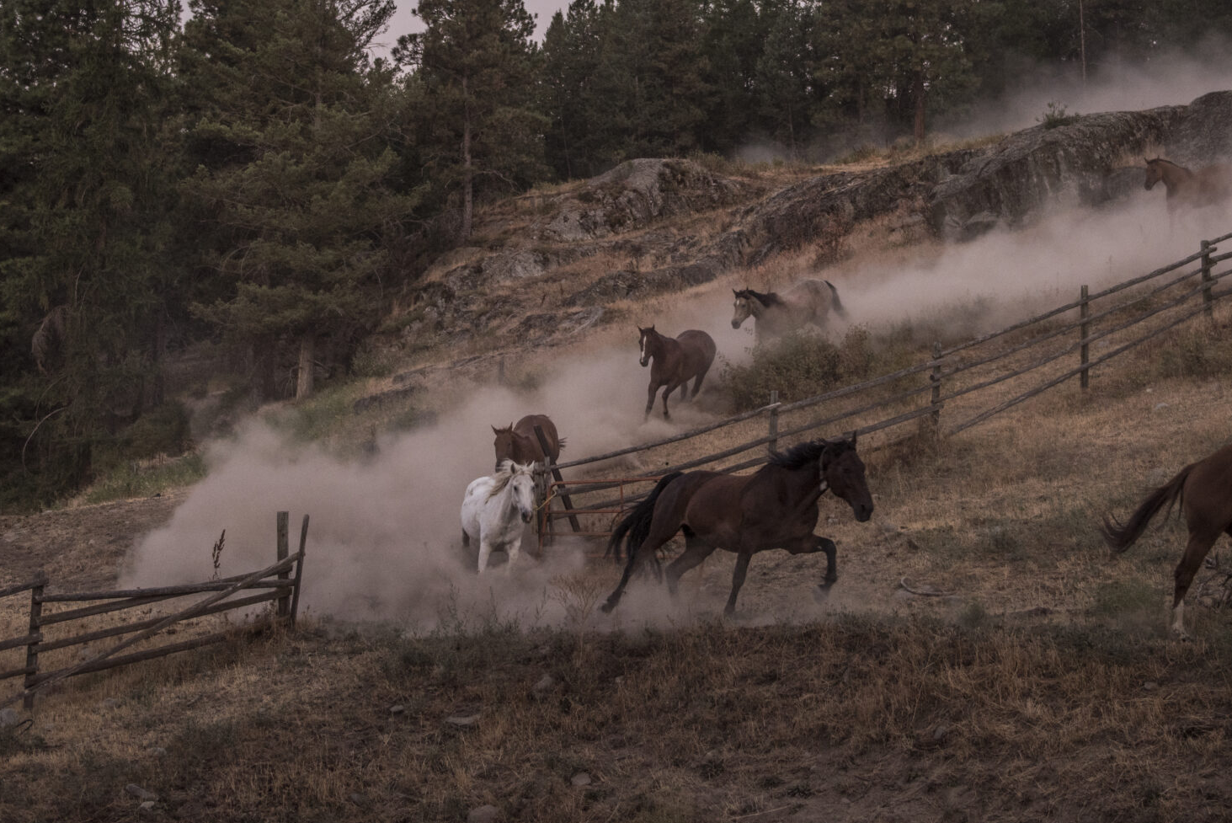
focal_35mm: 63
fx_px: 2157
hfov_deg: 31.8
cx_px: 699
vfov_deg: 21.2
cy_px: 107
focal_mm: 36
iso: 640
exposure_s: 1/320
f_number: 2.8
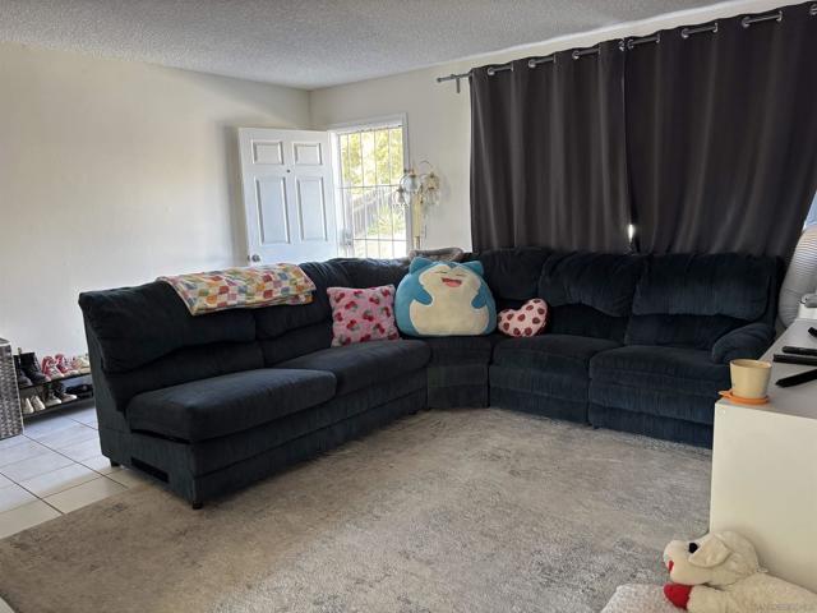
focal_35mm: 26
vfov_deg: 53.1
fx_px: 614
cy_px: 306
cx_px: 408
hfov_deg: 67.3
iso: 200
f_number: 1.6
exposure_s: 1/60
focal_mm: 5.96
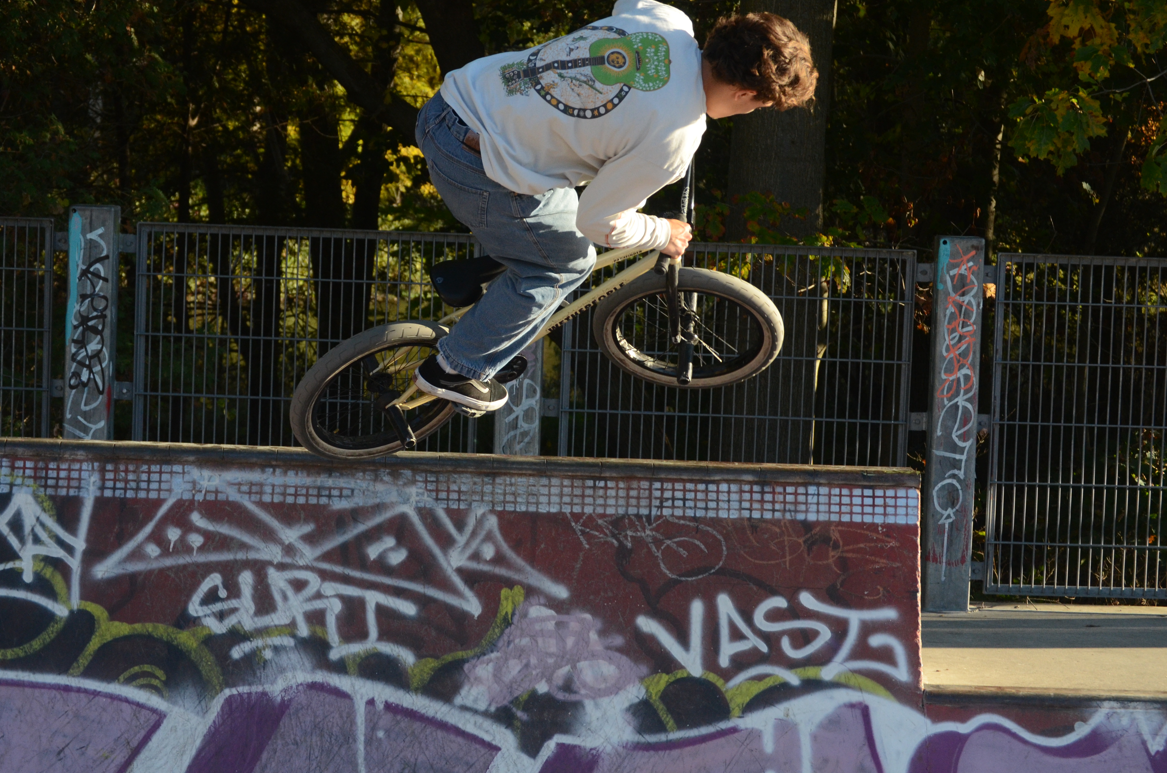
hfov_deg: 22.8
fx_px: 2897
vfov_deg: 15.2
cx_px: 555
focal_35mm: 90
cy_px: 393
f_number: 7.1
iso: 1000
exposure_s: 1/1000
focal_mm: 55
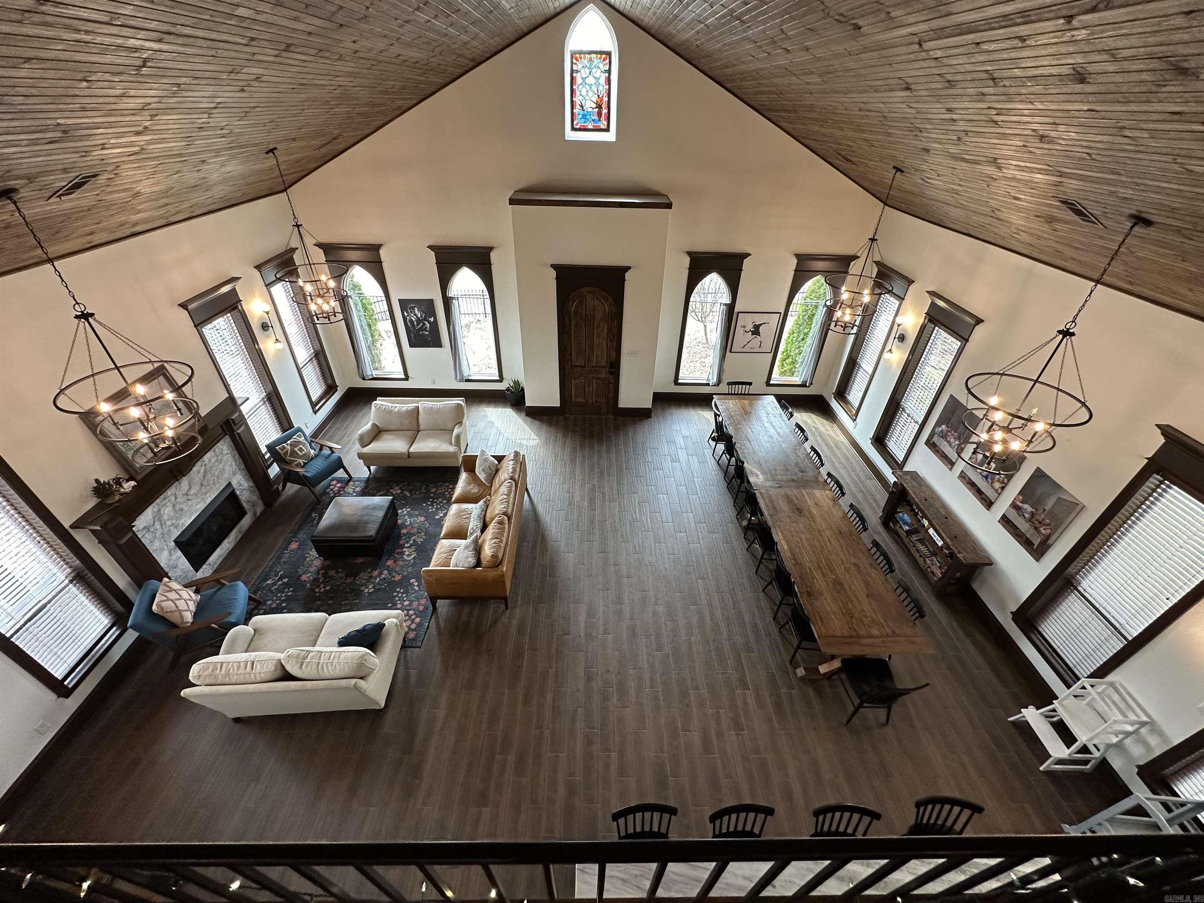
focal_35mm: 14
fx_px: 487
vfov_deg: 85.7
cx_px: 602
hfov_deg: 102.1
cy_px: 452
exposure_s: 1/120
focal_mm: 2.22
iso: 200
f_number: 2.2
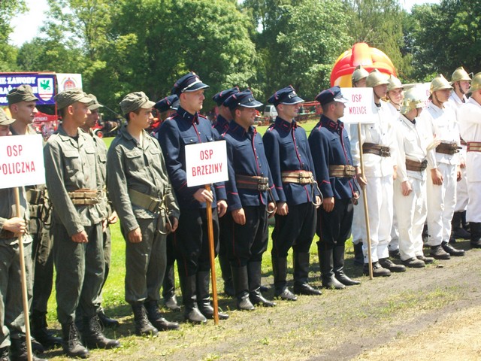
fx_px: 1209
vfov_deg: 17.0
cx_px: 240
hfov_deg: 22.5
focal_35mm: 87
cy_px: 180
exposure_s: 1/200
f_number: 4.3
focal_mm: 14.3
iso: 64
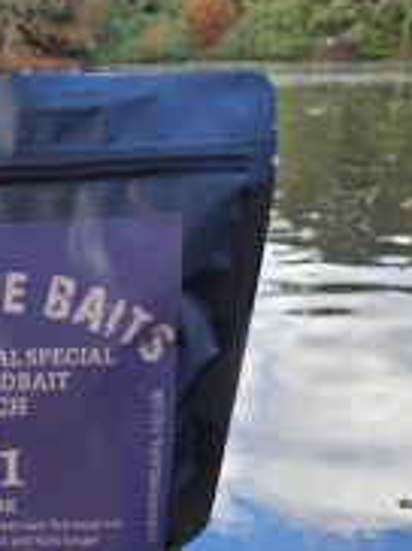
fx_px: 875
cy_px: 469
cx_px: -18
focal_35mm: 55
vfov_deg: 33.6
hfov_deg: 25.0
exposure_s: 1/152
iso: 50
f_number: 1.8
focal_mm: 4.69
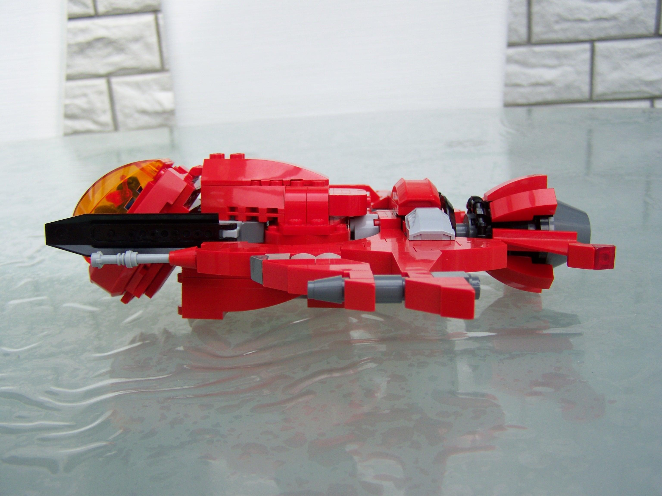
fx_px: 727
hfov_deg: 49.0
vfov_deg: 37.7
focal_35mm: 38
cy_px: 248
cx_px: 331
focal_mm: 6.3
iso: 64
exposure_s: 1/320
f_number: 2.8
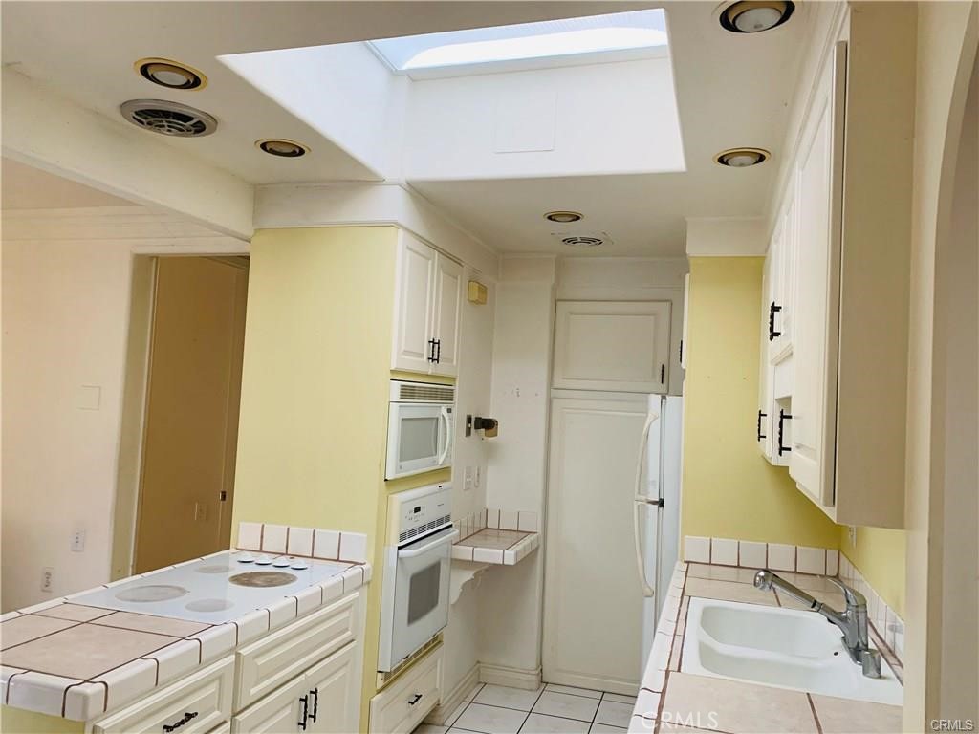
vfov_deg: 53.1
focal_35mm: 26
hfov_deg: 67.3
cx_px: 490
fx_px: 735
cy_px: 367
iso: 200
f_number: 1.8
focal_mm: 4.25
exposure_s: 1/60
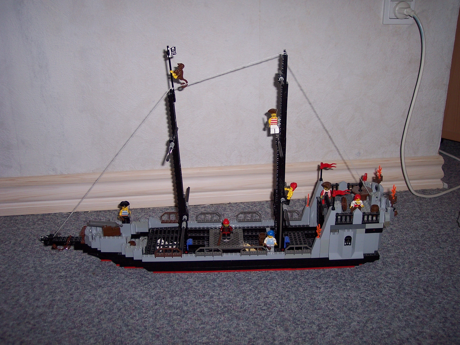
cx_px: 234
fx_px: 531
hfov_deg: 46.8
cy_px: 169
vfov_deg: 36.0
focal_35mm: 40
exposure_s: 1/60
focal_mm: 8
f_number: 2.8
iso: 100
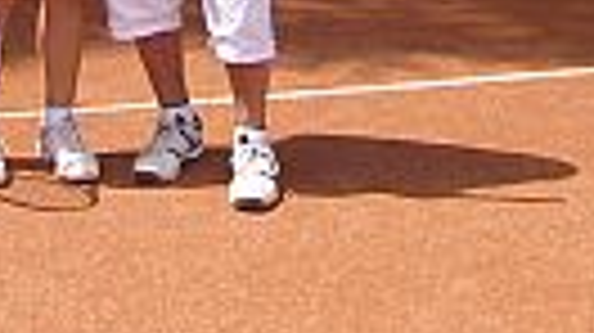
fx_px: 1763
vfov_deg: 10.1
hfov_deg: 19.0
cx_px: 153
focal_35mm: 112
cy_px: -306
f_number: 7
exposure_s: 1/200
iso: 100
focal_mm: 7.3
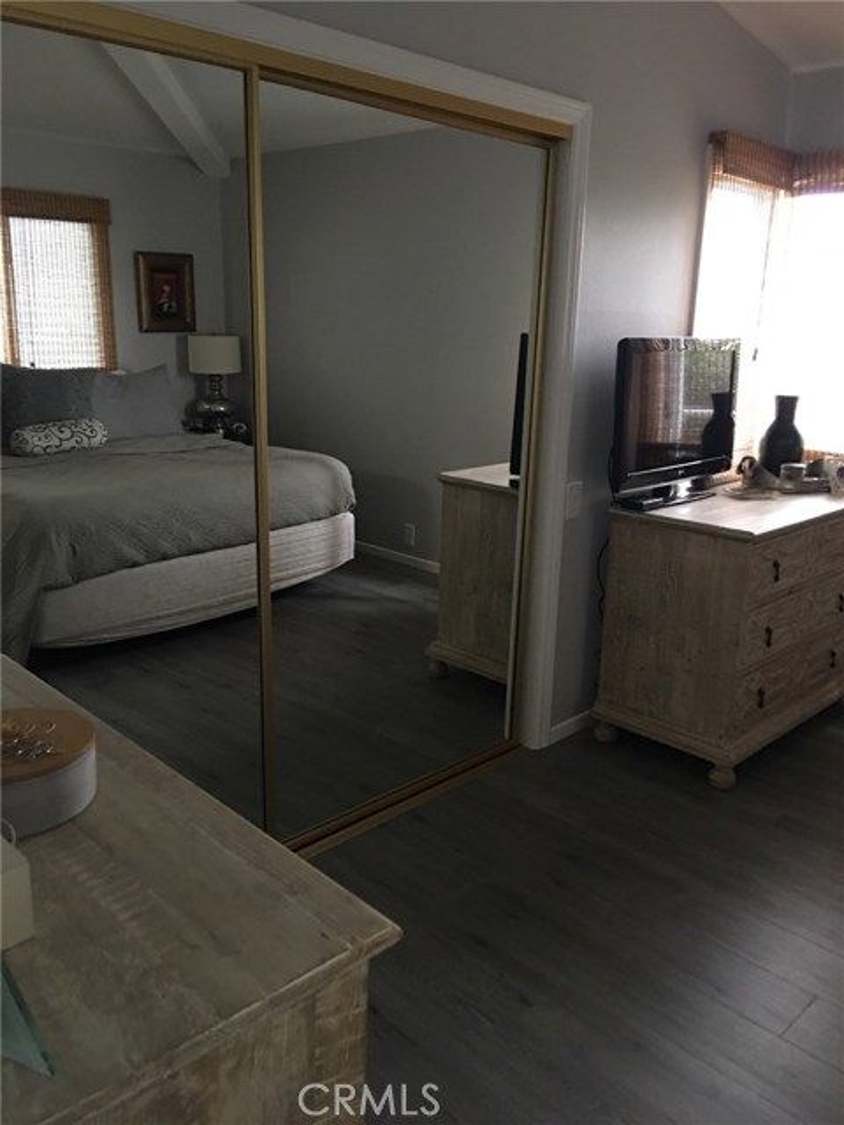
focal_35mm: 29
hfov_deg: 48.2
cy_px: 562
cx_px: 422
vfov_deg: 61.7
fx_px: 943
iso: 64
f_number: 2.2
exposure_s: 1/4
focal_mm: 4.15
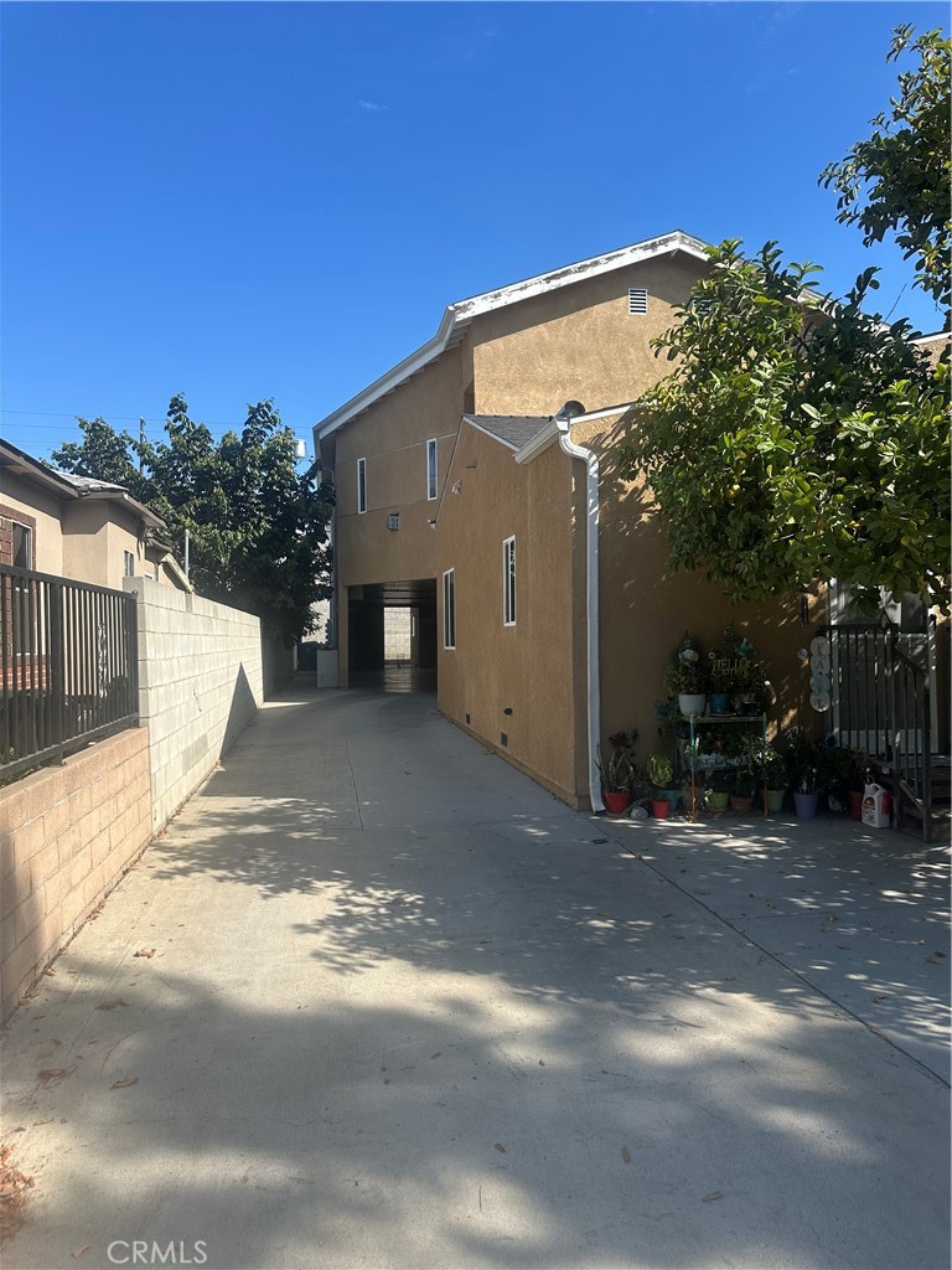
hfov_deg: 56.8
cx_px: 476
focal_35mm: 24
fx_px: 880
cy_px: 635
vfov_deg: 71.6
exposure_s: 1/2732
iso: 80
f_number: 1.78
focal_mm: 6.86
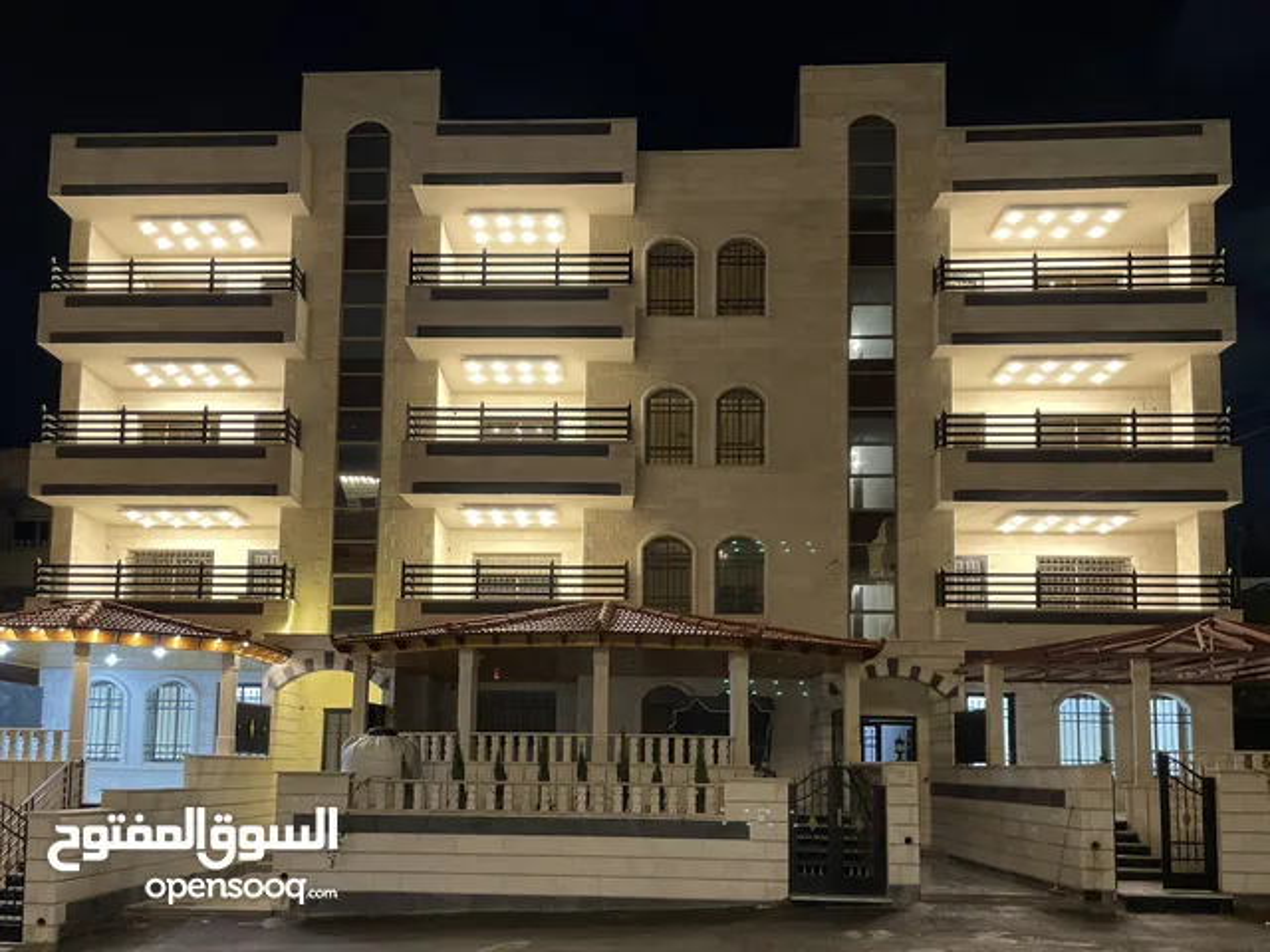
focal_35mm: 26
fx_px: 954
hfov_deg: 67.3
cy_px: 476
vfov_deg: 53.1
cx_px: 635
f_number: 1.6
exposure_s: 1/33
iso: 320
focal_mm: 4.2
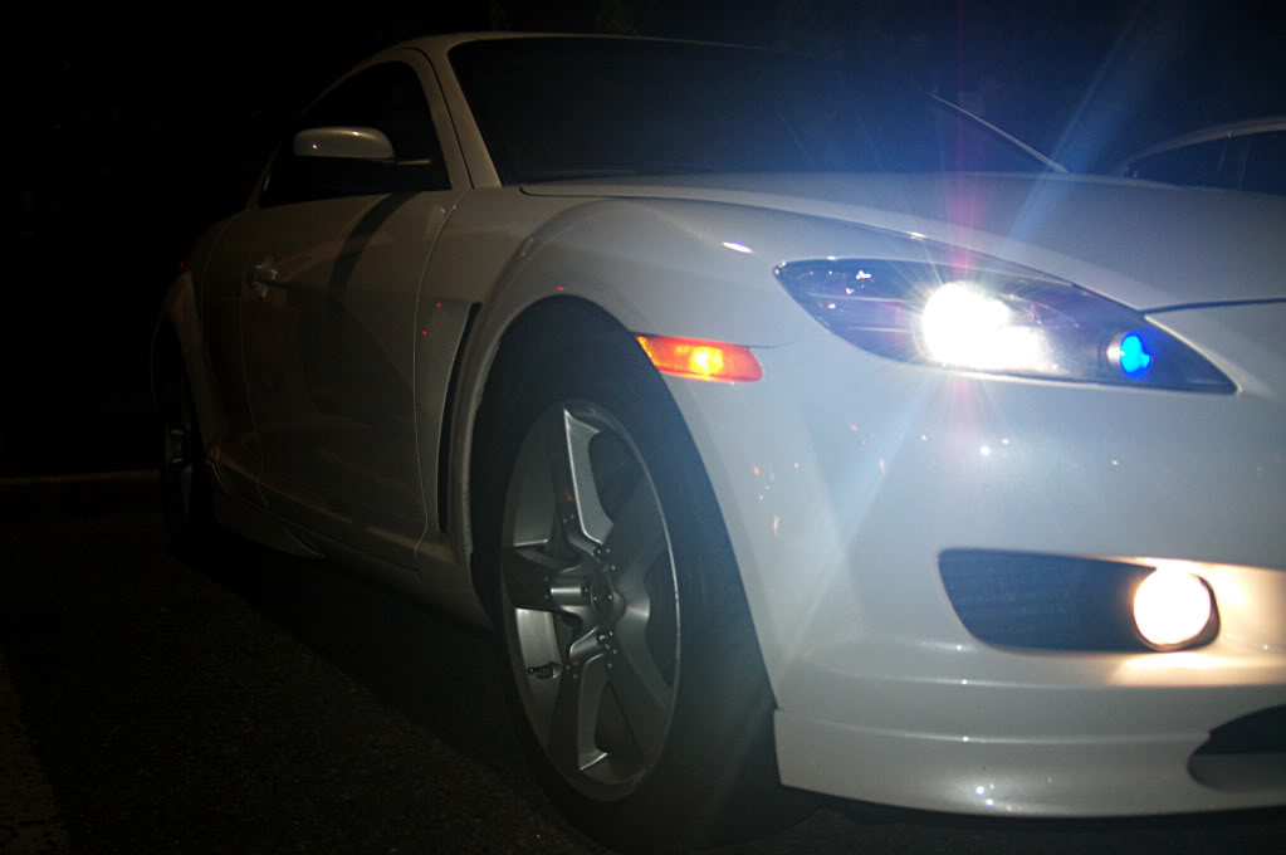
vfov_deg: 31.8
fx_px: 1499
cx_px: 643
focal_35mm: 42
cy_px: 428
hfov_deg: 46.4
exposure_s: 1/13
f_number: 3.3
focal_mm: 28
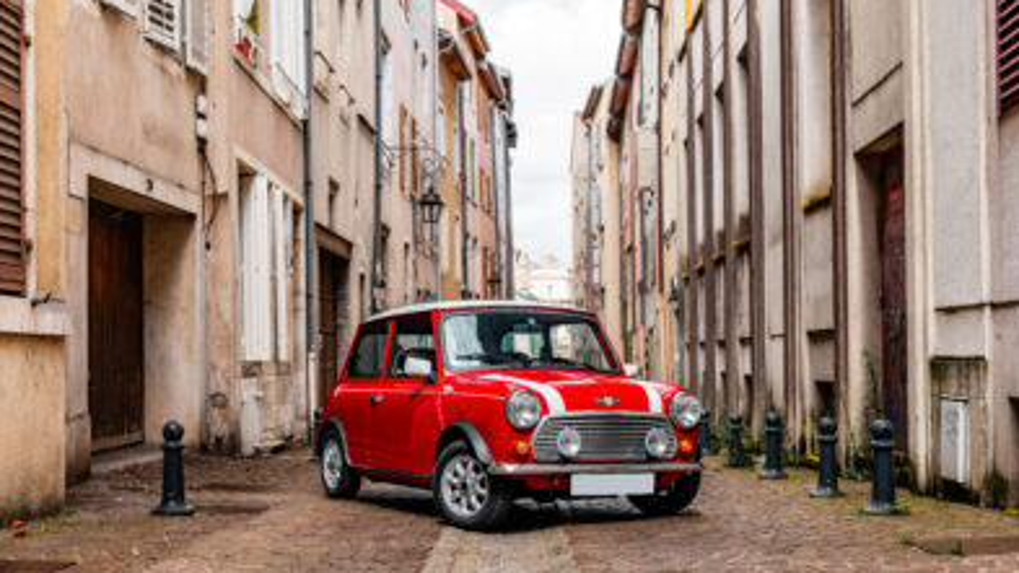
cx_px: 513
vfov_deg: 22.6
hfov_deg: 39.2
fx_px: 1432
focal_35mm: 53
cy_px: 336
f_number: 3.2
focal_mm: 50
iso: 100
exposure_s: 1/320
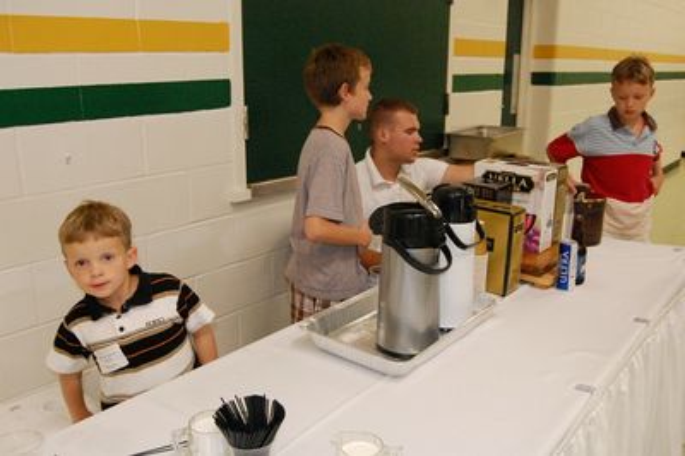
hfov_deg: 57.3
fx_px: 627
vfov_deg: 39.9
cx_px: 342
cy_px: 228
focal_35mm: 33
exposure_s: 1/80
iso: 1600
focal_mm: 22
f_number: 5.6
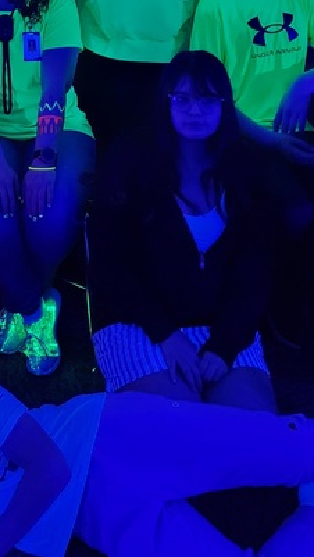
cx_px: 13
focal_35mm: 64
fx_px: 946
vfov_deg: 30.1
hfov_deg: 18.4
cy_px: -25
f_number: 1.8
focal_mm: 6.4
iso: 640
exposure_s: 1/24
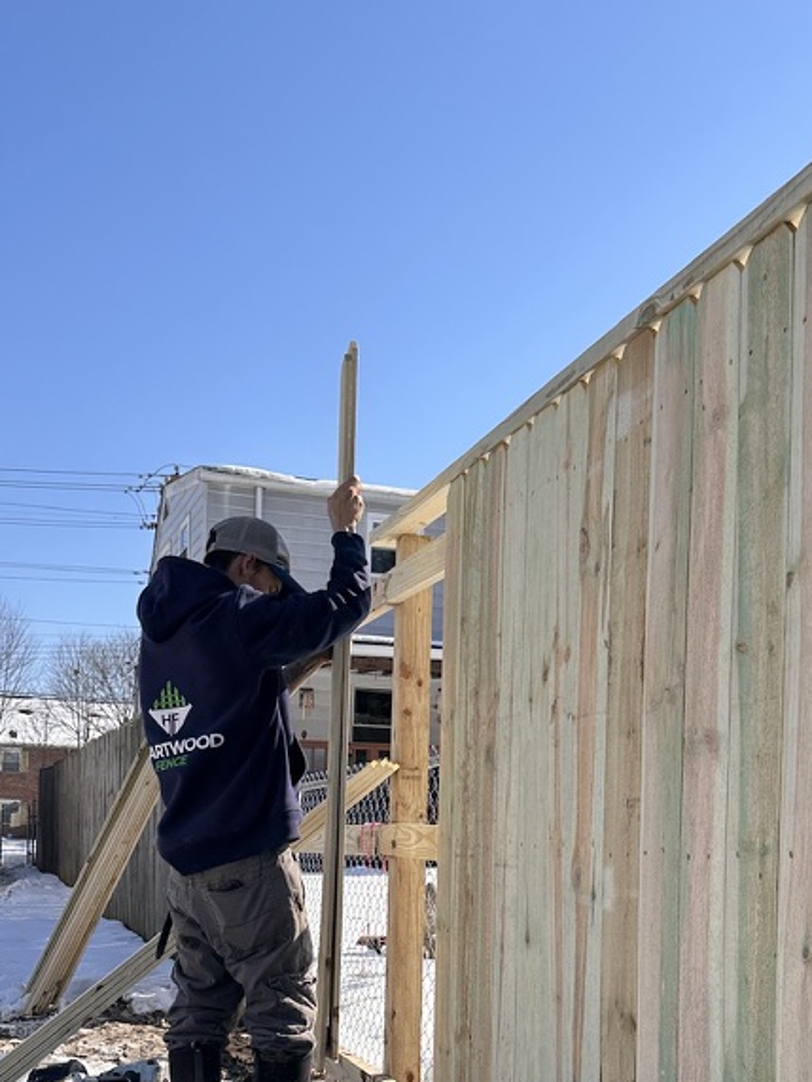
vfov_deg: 42.3
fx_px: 1345
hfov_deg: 33.6
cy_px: 834
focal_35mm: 43
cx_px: 379
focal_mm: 6.86
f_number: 1.78
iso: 80
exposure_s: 1/4184
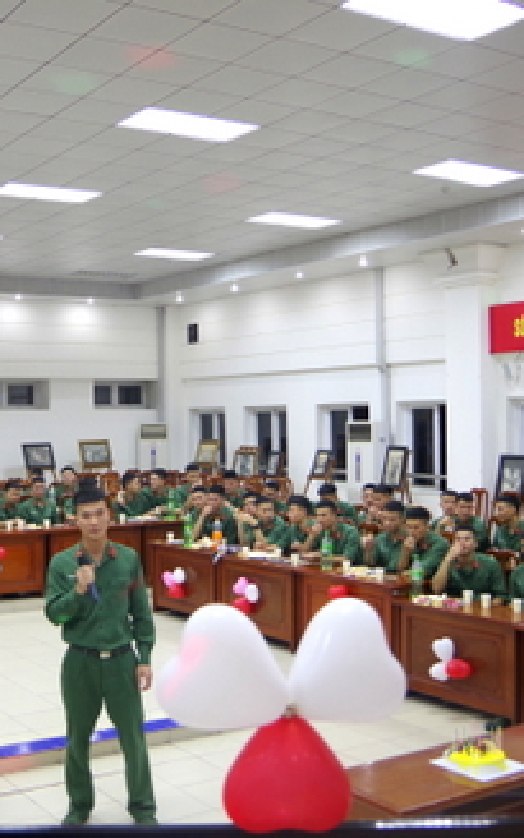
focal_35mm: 42
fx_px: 960
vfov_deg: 47.2
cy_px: 424
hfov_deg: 30.0
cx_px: 120
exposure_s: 1/40
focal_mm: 18
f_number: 3.5
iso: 800
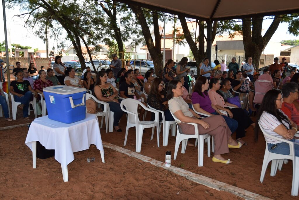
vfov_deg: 40.1
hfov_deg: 57.2
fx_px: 274
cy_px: 100
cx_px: 150
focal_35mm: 33
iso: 110
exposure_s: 1/125
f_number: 5.6
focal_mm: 22
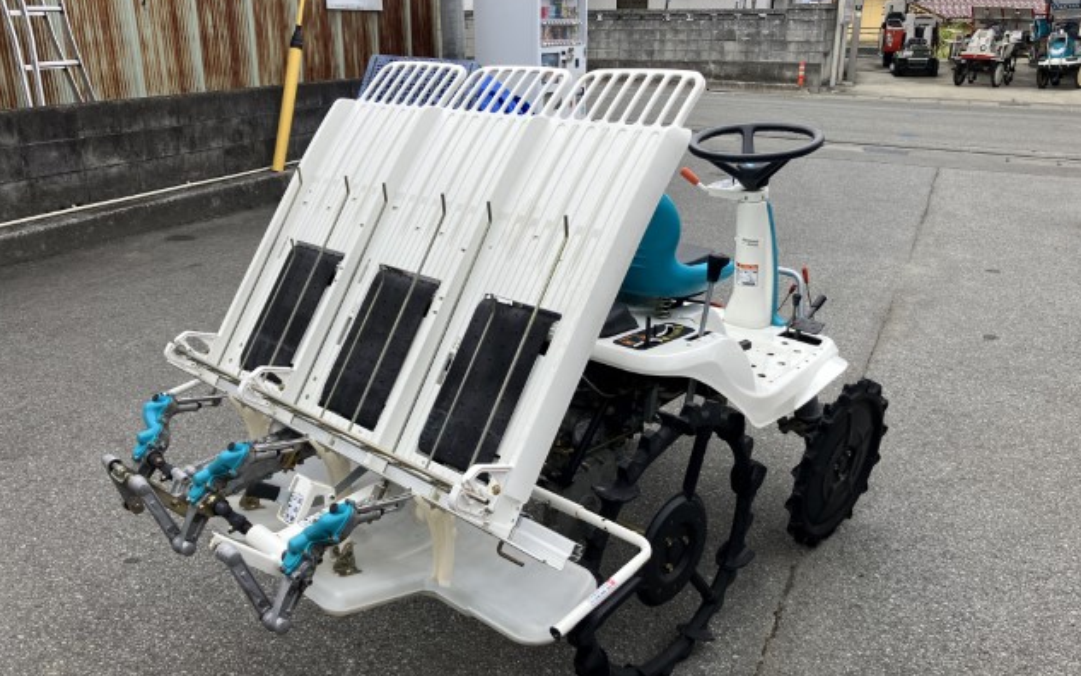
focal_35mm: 30
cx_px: 536
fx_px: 884
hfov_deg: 62.9
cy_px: 358
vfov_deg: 41.8
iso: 32
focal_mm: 3.99
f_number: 1.8
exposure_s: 1/1156
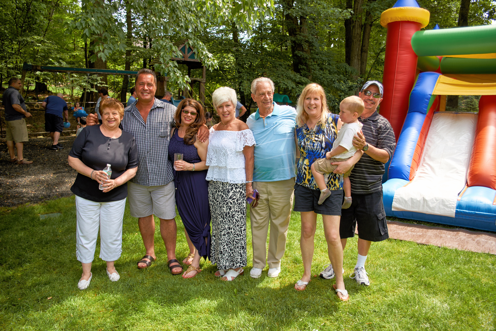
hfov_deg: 69.4
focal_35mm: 26
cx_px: 248
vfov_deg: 49.6
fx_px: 358
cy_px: 166
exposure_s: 1/250
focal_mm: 26
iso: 100
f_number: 3.2
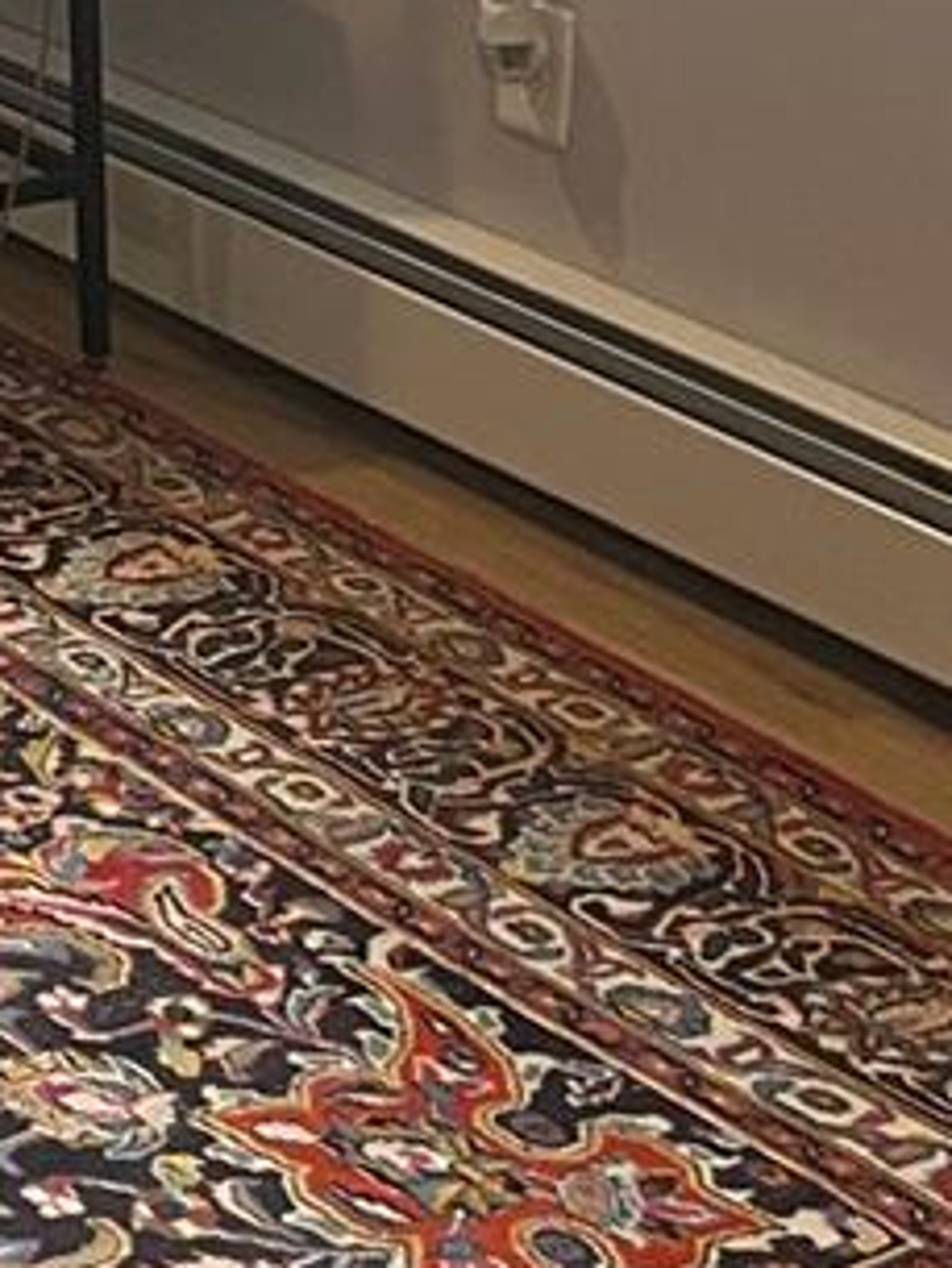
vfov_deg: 13.8
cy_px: -844
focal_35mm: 131
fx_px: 4800
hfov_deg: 9.9
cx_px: -1376
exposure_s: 1/60
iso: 80
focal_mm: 5.1
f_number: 1.6
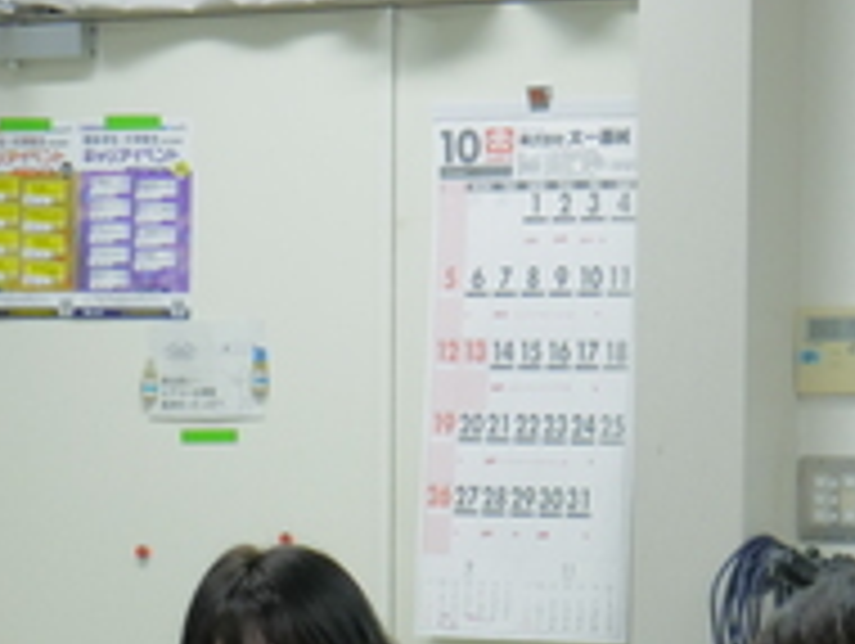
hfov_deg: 11.7
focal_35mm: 168
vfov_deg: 8.6
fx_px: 4155
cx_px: 477
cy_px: 1013
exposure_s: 1/200
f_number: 4.5
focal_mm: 25
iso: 2000
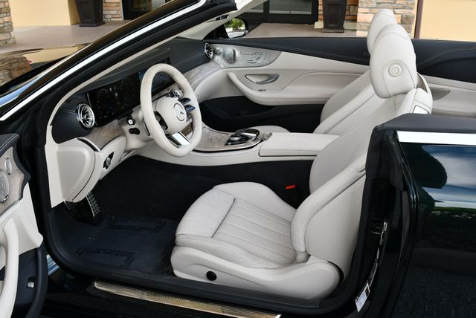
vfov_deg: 36.9
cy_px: 159
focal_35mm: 36
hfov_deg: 53.1
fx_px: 476
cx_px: 238
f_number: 5.6
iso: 320
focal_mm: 18
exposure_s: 1/250
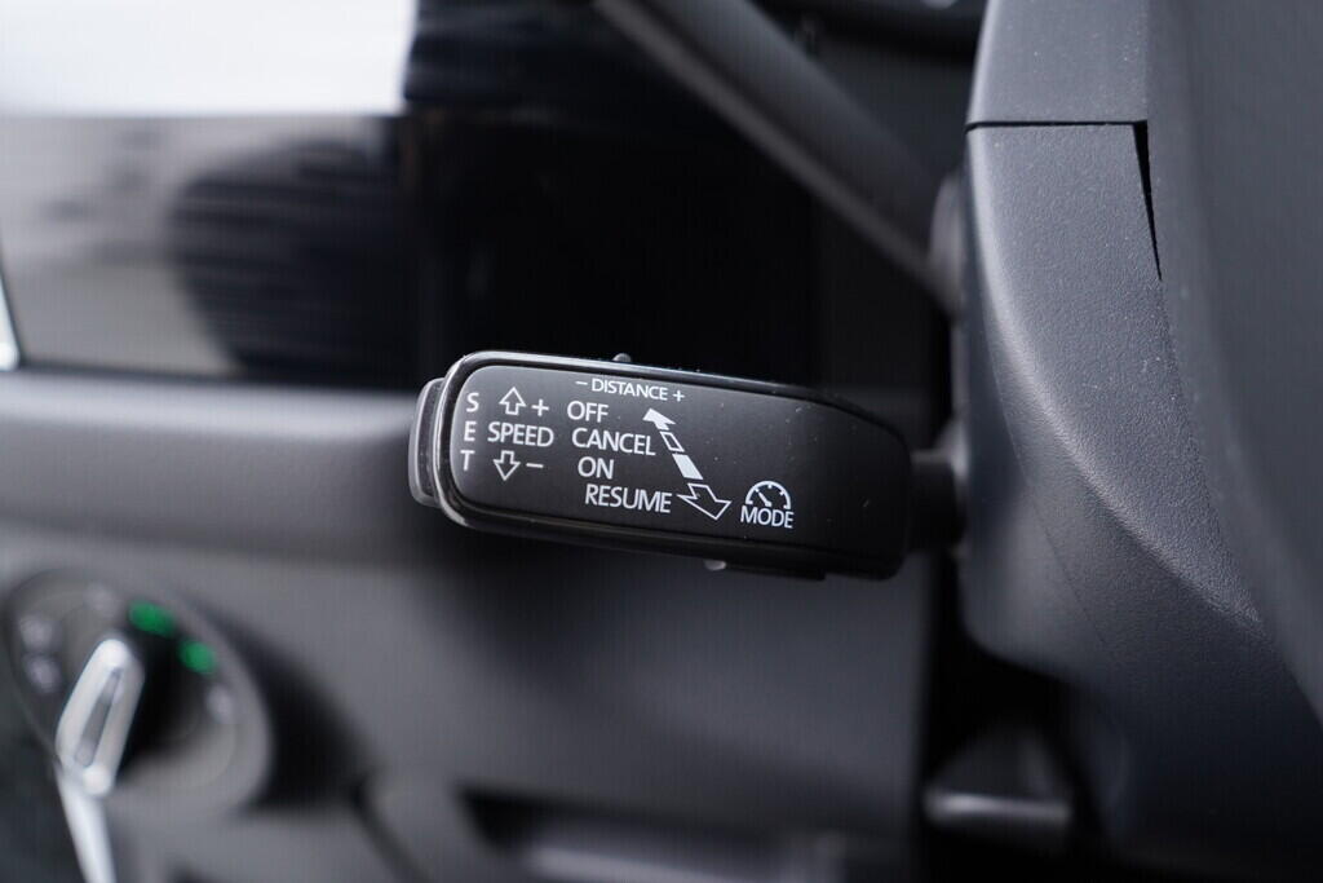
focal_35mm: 36
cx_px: 662
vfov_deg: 36.9
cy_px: 442
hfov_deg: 53.1
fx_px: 1323
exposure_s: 1/40
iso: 400
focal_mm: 24
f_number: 2.8
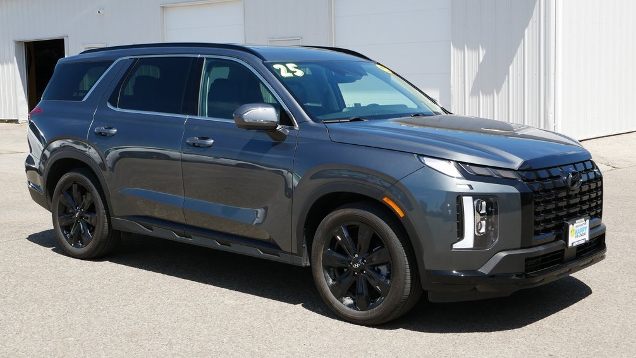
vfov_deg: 23.5
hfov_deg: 40.6
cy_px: 145
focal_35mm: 51
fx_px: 860
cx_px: 319
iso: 200
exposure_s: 1/320
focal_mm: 23
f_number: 7.1
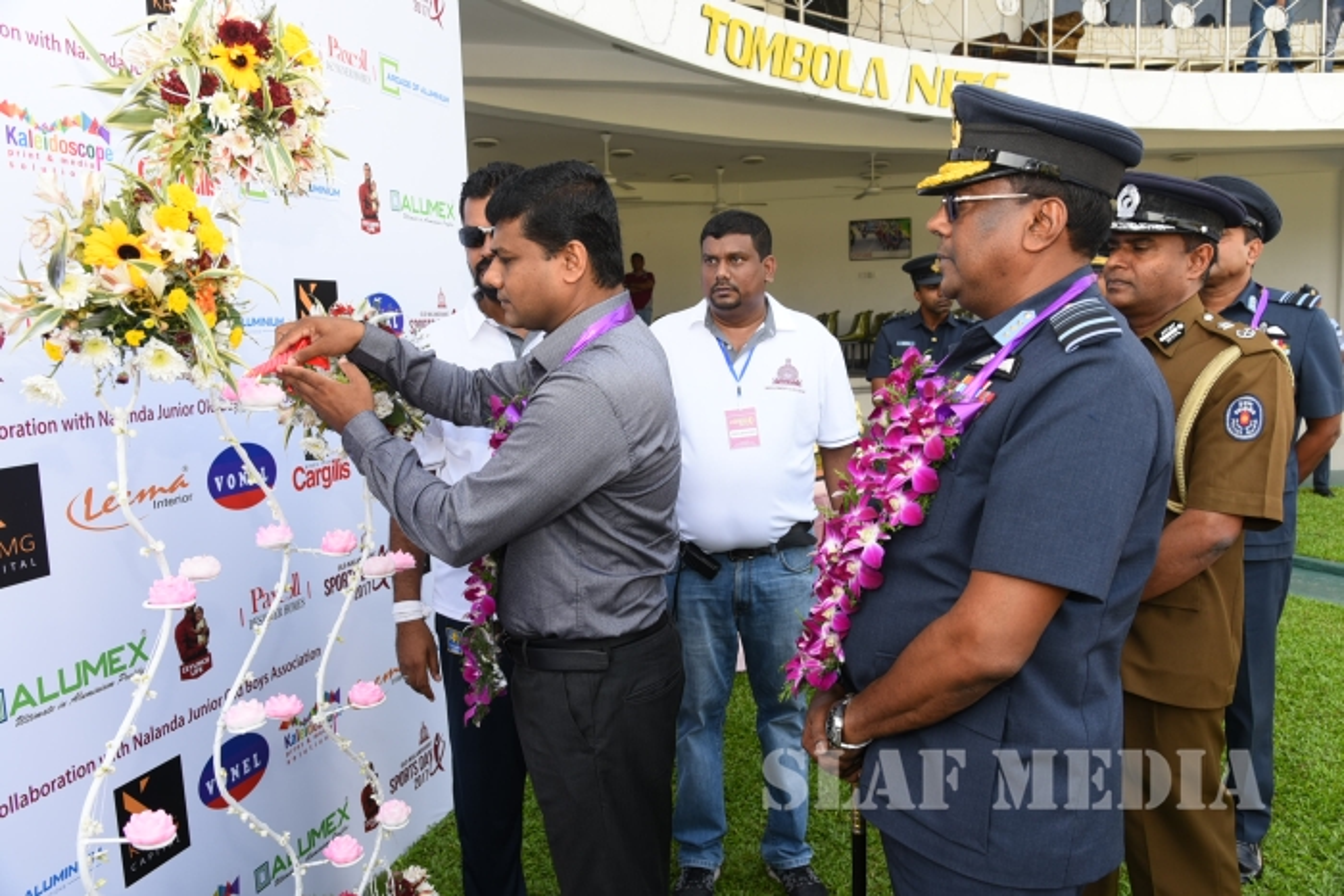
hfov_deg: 65.5
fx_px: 1045
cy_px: 448
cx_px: 672
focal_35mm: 28
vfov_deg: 46.4
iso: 250
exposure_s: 1/125
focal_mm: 28
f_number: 5.6
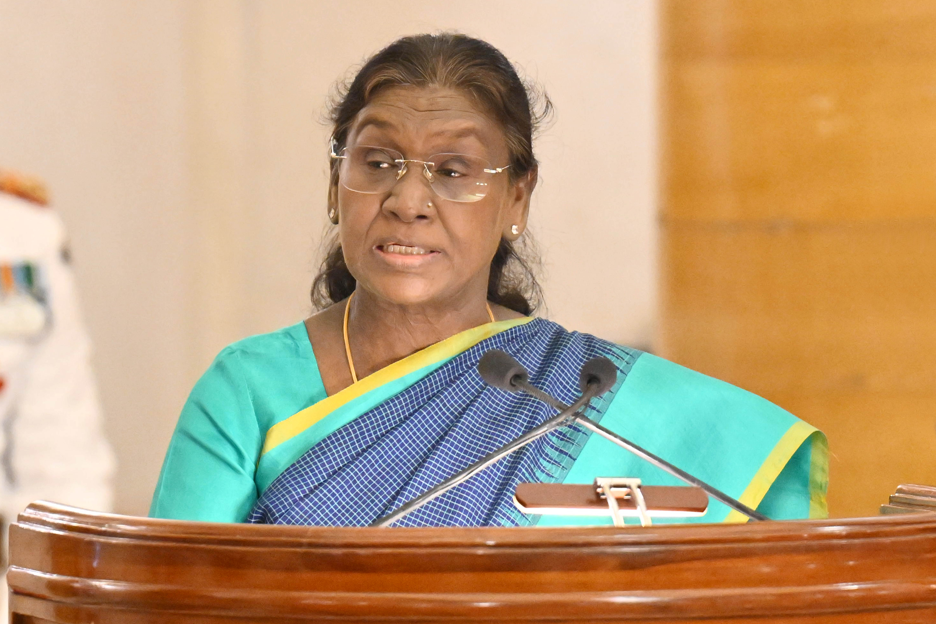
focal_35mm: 190
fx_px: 4940
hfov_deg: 10.8
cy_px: 312
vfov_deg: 7.2
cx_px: 468
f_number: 2.8
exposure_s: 1/200
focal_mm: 190
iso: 4000
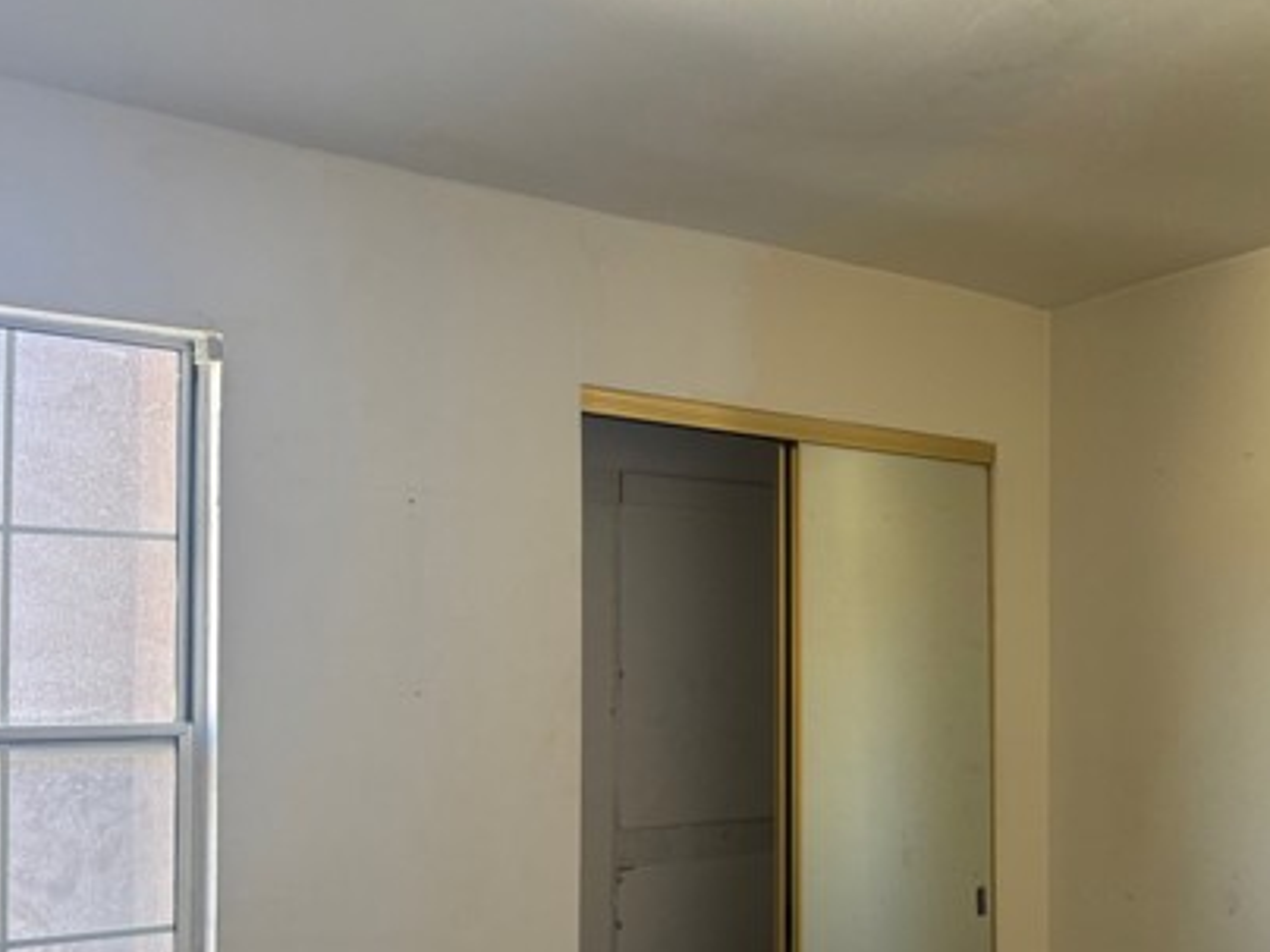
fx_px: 1394
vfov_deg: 37.3
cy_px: 628
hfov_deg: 47.4
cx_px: 927
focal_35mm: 38
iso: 200
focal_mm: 6.76
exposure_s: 1/89
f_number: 1.78
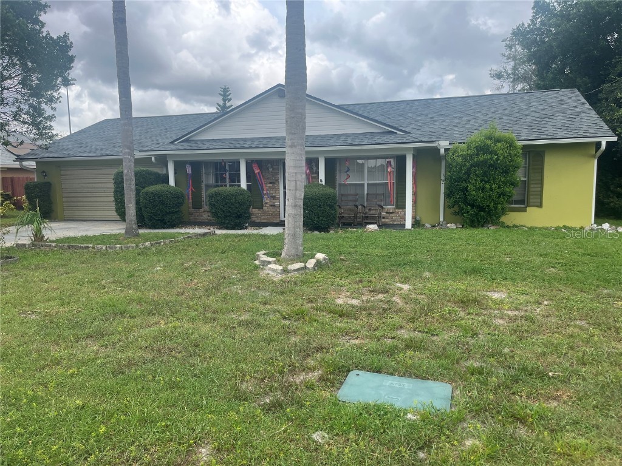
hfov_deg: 67.3
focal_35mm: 26
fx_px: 467
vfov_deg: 53.1
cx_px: 311
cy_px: 233
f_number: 1.6
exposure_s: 1/1075
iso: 50
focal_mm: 5.1
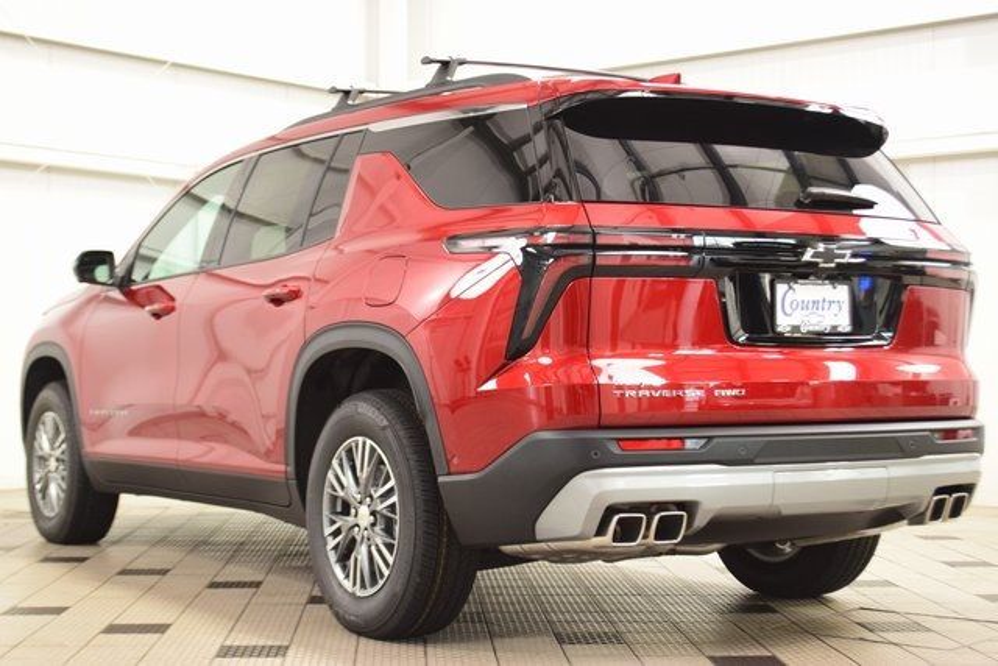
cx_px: 499
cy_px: 333
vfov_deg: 23.8
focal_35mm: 57
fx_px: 1580
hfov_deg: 35.0
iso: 1600
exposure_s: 1/30
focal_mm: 38
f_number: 6.3
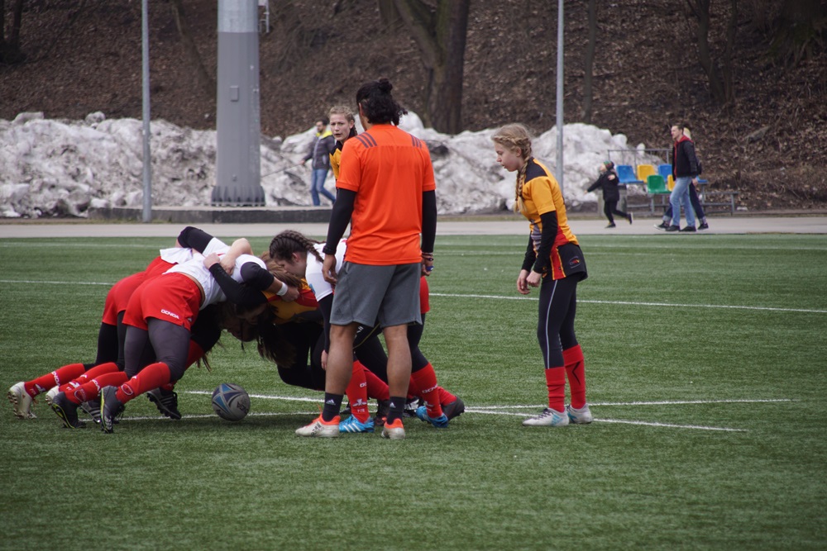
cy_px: 276
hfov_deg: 7.6
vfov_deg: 5.1
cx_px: 414
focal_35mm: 270
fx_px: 6203
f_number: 6.3
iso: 250
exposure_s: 1/320
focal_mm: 180
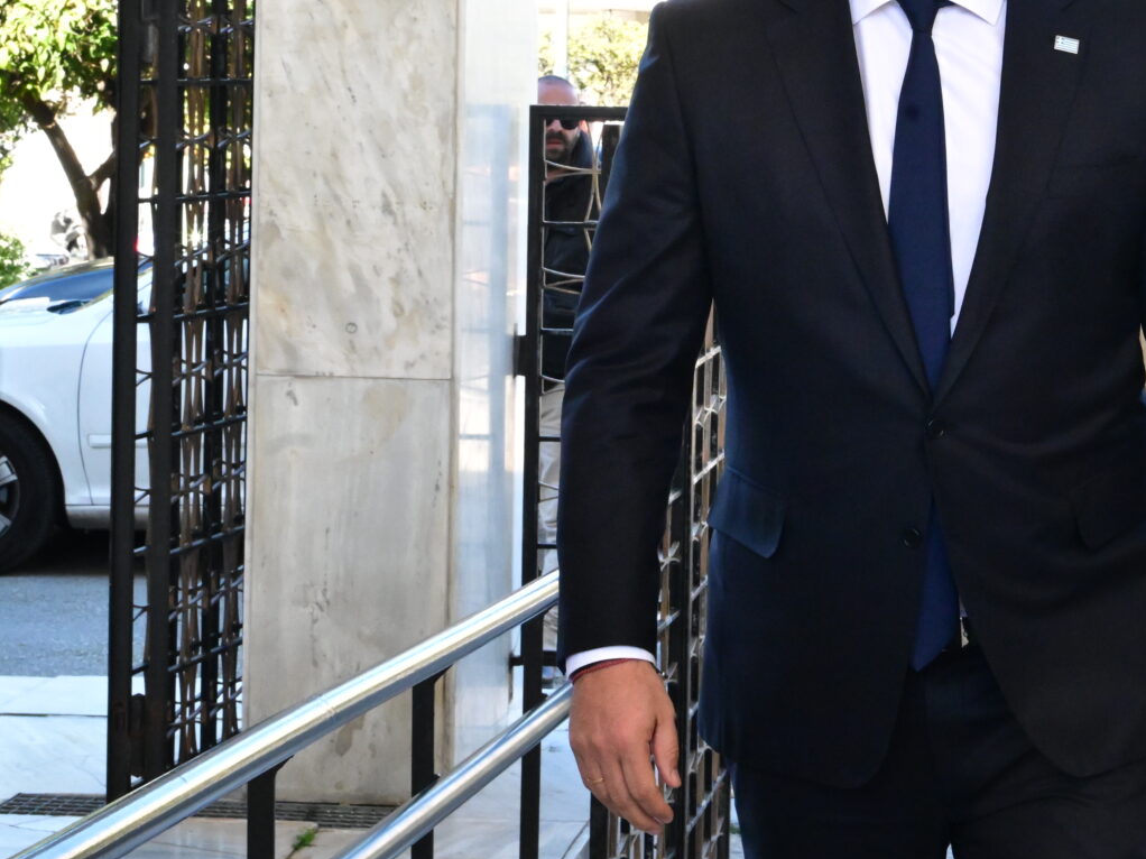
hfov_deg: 18.3
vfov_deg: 13.9
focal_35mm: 106
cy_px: 159
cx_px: 1005
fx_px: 3508
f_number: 14
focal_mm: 44
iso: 5000
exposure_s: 1/320
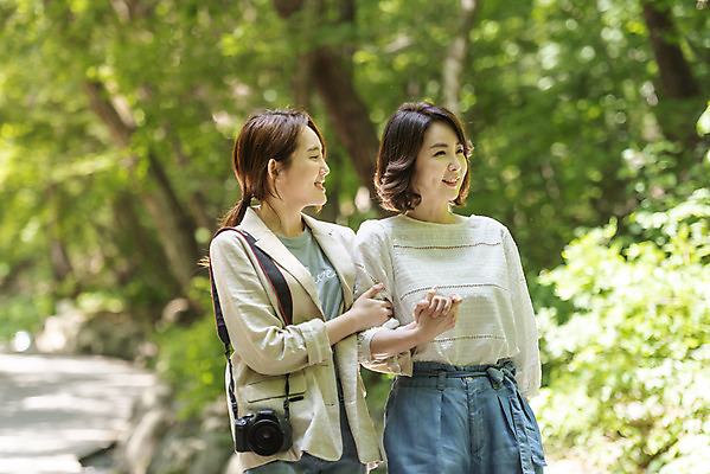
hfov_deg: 17.6
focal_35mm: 116
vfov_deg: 11.8
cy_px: 237
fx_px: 2289
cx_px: 355
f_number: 2.8
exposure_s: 1/400
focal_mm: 116
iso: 400
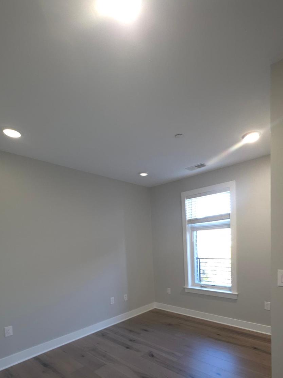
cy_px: 258
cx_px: 157
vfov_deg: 84.1
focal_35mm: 18
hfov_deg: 71.4
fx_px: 196
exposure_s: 1/30
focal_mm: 2.2
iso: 125
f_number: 1.9
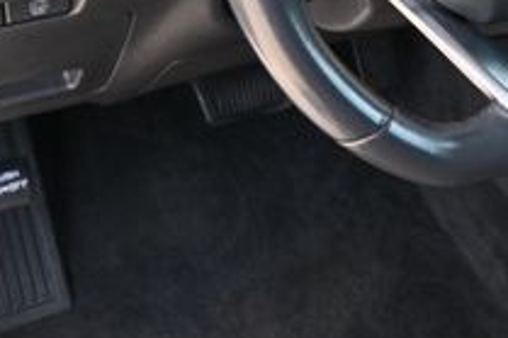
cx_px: 508
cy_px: -83
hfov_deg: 20.9
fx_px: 1330
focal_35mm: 94
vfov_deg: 14.0
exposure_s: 1/160
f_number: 3.8
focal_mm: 20.5
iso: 400
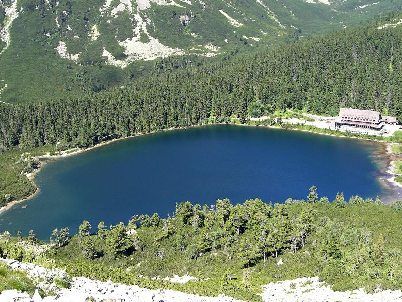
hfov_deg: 47.8
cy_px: 150
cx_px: 203
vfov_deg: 36.8
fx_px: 453
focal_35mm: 39
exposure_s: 1/160
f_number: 4.4
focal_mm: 6.3
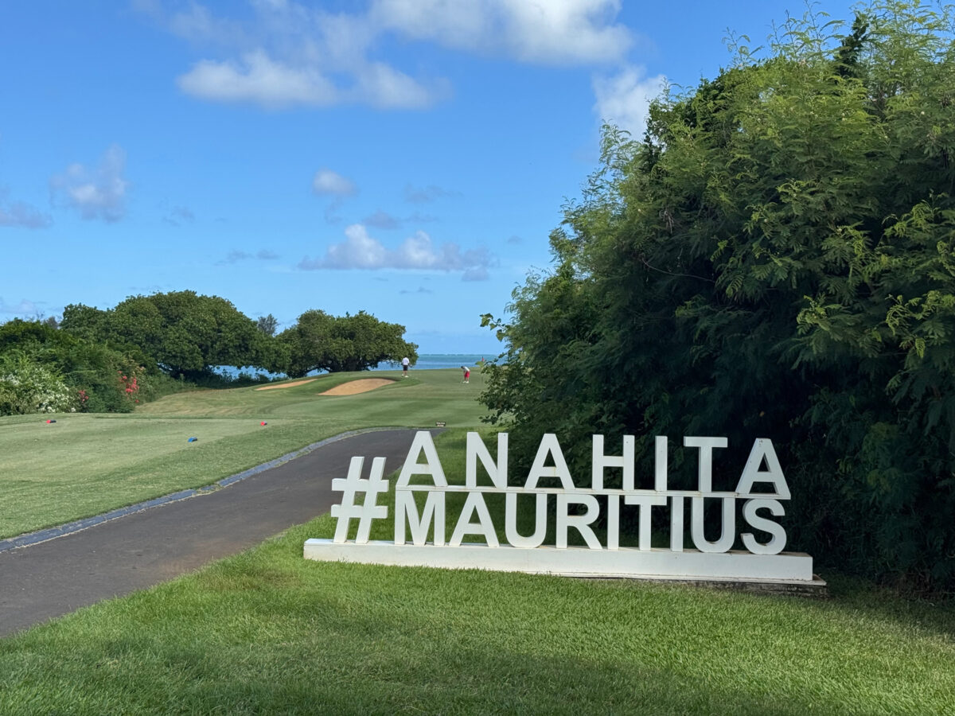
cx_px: 478
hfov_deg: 39.7
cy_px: 358
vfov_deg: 30.3
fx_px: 1324
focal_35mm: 48
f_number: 1.78
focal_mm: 6.76
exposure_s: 1/4310
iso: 64
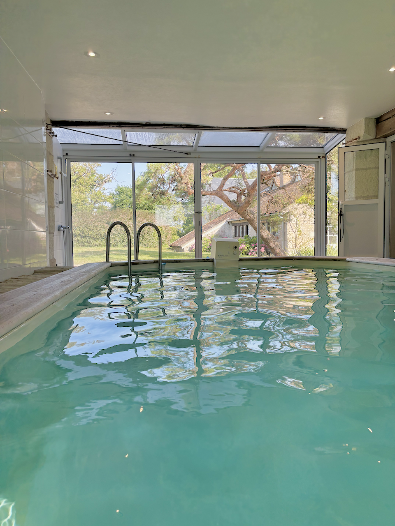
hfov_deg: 53.1
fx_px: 396
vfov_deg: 67.3
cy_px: 263
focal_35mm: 26
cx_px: 198
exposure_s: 1/393
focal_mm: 5.96
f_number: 1.6
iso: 50
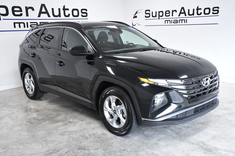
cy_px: 78
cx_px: 118
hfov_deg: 49.6
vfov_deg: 34.2
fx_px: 254
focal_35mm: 39
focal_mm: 26
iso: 2500
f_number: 8
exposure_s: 1/250
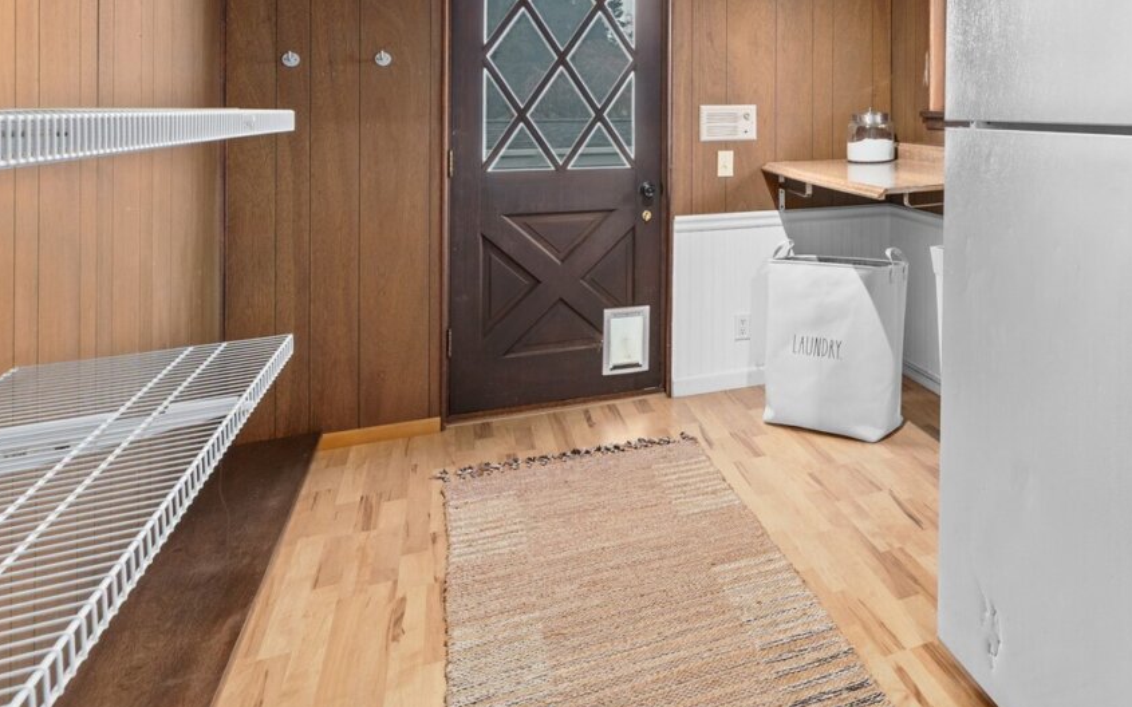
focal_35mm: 27
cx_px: 907
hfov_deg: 62.6
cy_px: 129
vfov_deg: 43.6
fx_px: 833
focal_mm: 16
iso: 640
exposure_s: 1.3
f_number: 9
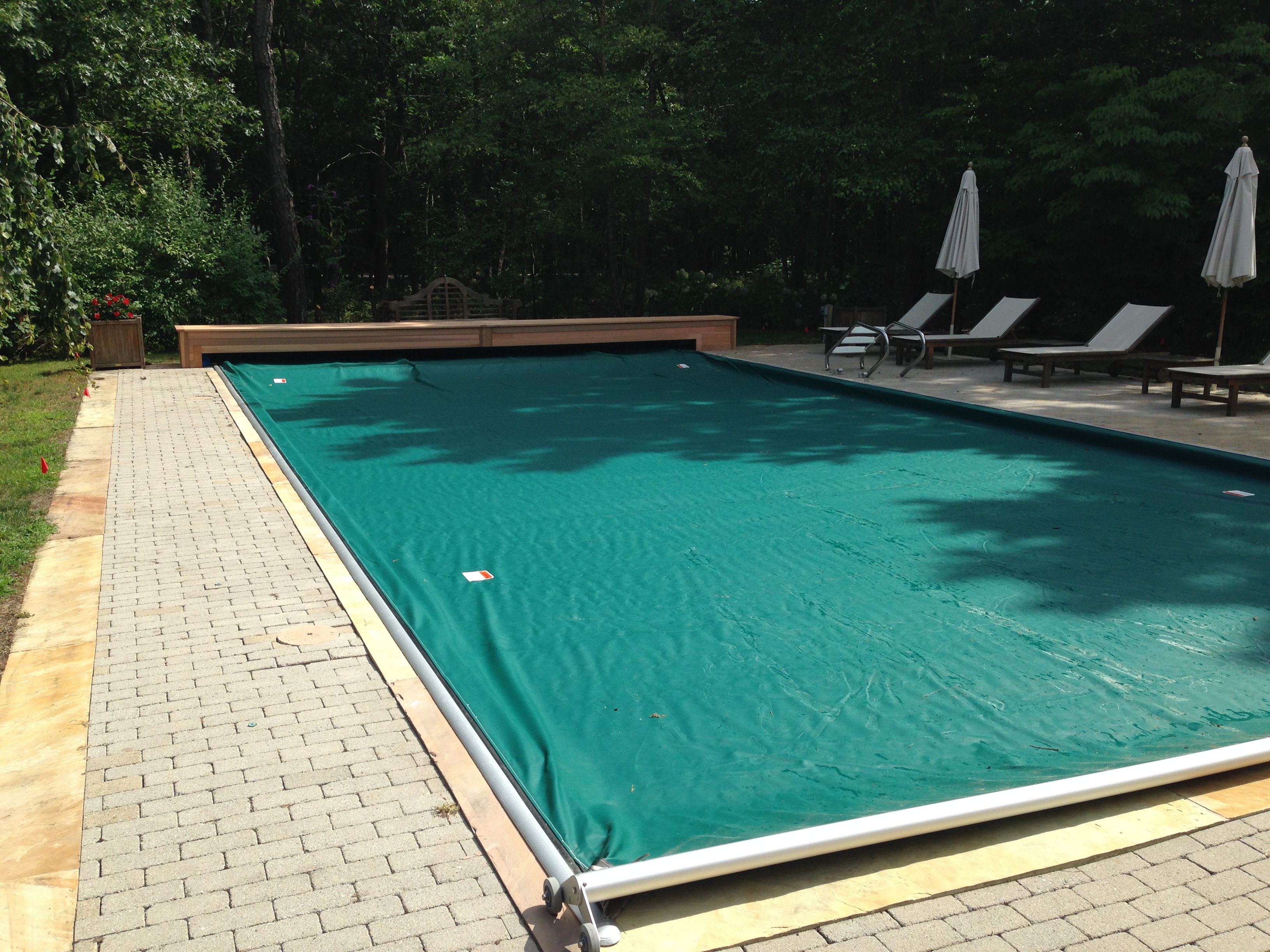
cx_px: 635
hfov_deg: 55.4
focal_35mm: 33
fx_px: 1211
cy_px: 476
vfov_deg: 42.9
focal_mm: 4.12
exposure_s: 1/1506
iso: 50
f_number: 2.4
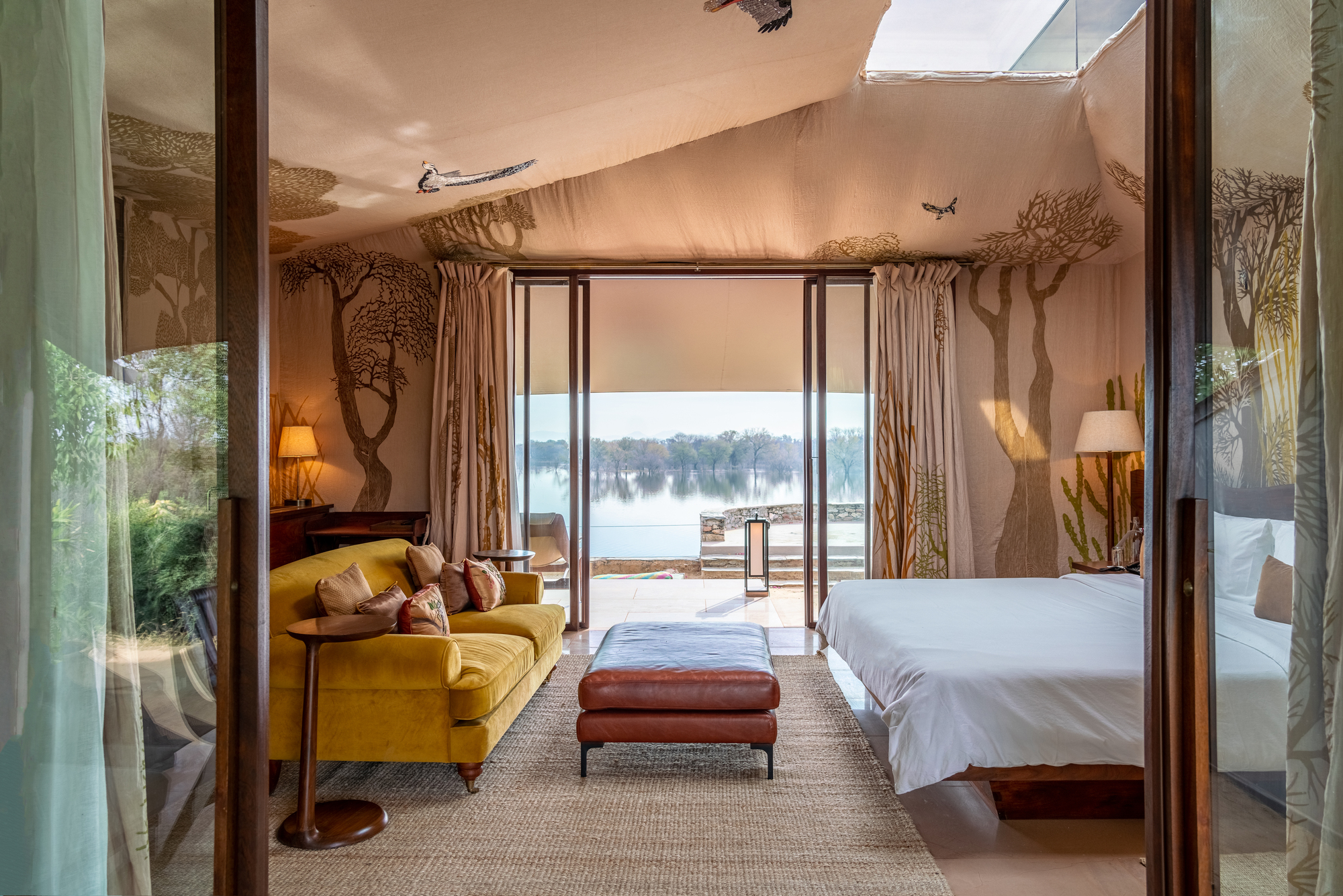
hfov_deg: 73.7
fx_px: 895
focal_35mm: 24
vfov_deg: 53.1
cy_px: 448
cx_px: 672
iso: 500
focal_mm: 24
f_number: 5.6
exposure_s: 1/2000
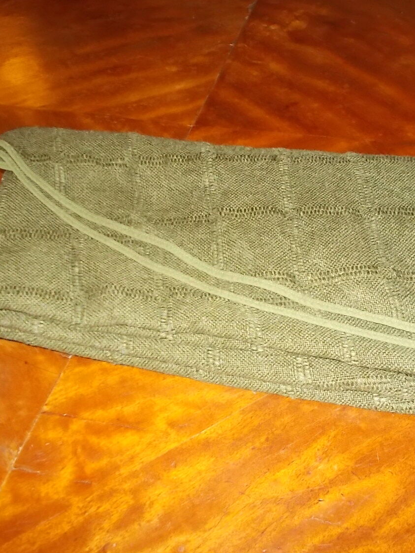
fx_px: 591
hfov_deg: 38.0
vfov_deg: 50.1
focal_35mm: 37
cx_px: 291
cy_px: 283
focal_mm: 4.6
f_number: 3.2
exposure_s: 1/25
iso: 200
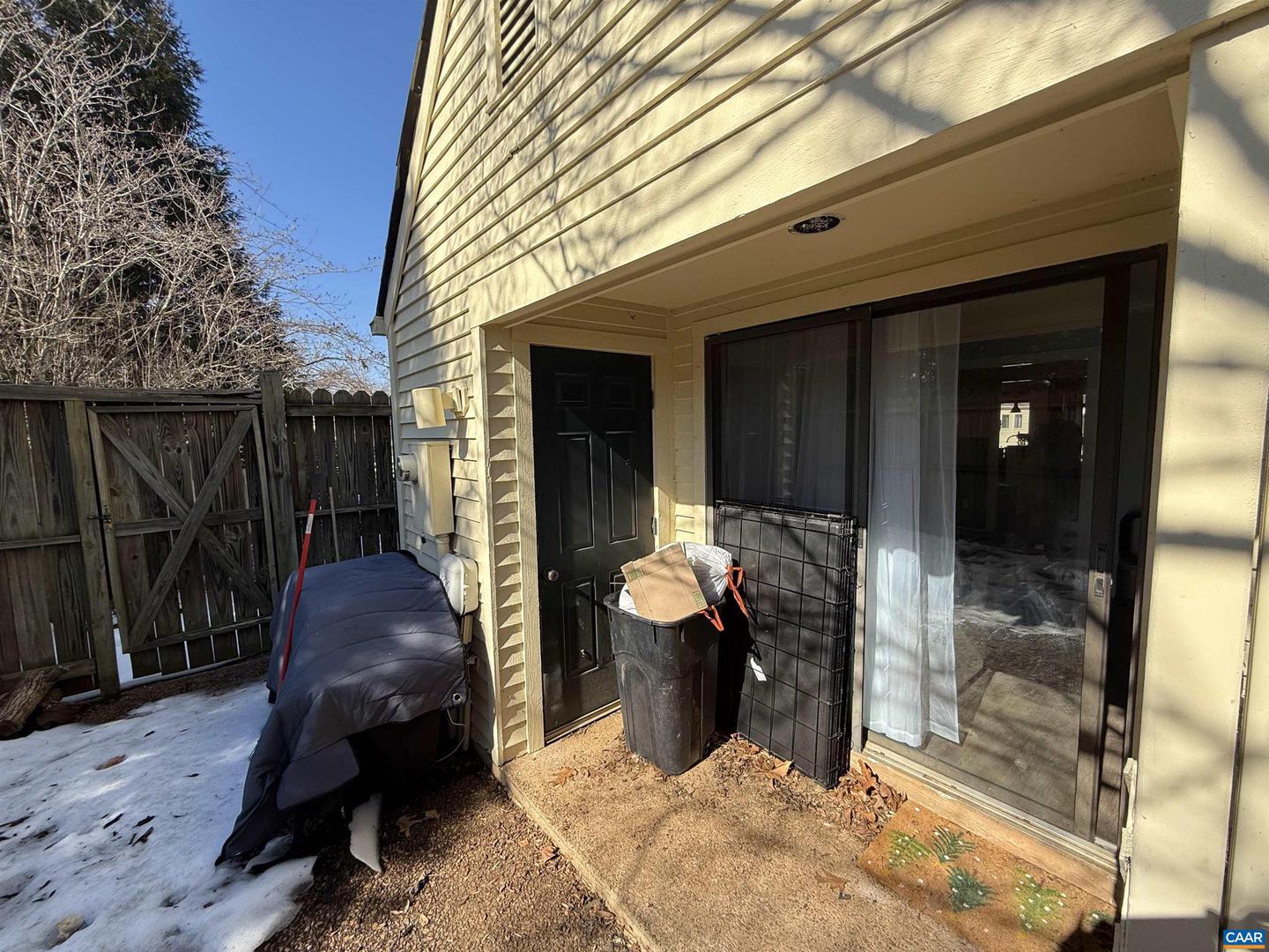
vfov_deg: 85.7
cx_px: 634
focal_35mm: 14
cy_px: 476
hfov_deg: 102.1
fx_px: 513
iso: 50
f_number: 2.2
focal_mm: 2.22
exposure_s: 1/809
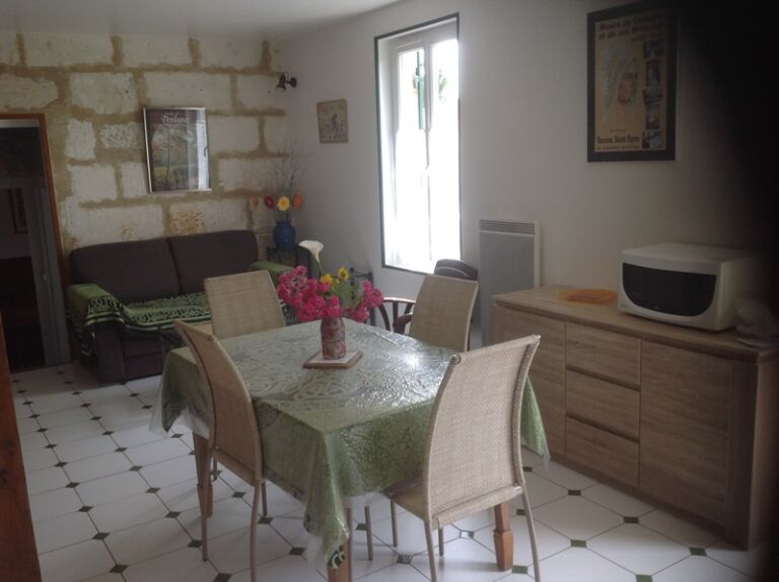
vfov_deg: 40.6
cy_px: 291
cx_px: 390
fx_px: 787
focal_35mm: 35
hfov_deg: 52.7
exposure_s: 1/60
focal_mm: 4.28
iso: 50
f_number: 2.4
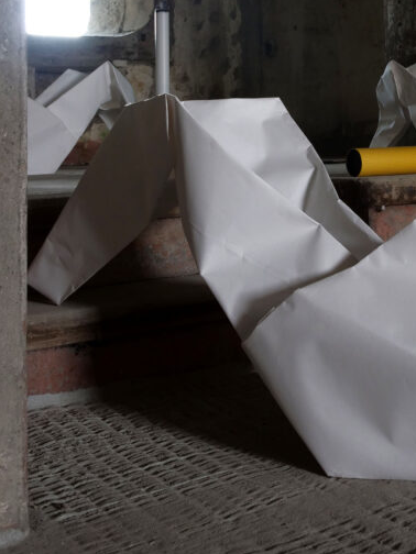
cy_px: 40
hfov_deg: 23.6
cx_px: 351
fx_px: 977
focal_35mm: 61
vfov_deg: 30.1
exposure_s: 1/20
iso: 200
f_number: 4
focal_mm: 15
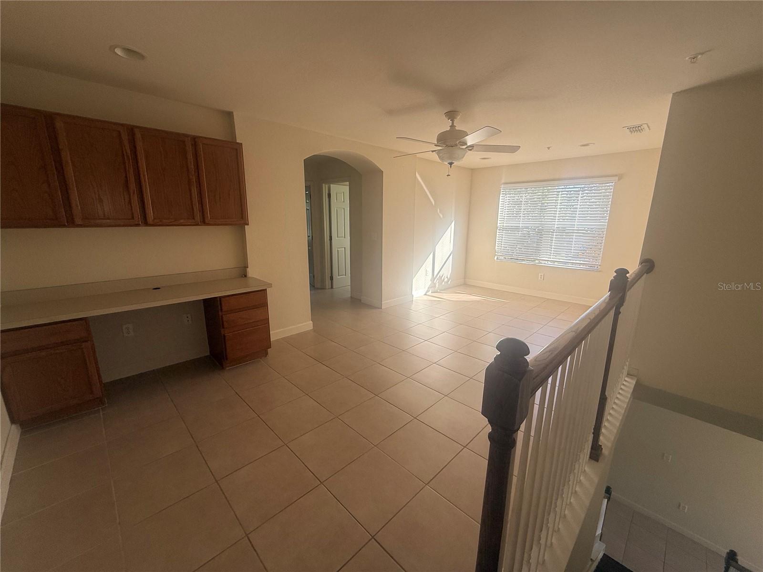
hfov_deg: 102.1
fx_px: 309
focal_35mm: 14
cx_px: 382
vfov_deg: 85.7
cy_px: 286
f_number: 2.2
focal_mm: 2.22
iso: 50
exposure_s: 1/144
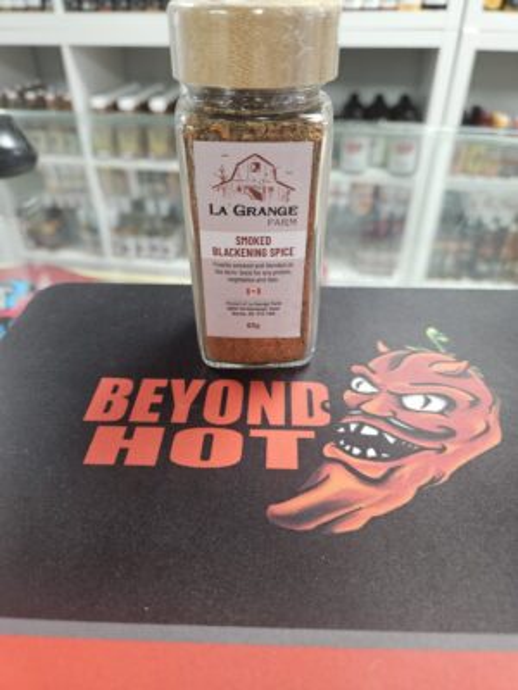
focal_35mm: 23
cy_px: 345
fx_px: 459
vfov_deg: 73.9
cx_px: 259
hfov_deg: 58.9
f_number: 1.8
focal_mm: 5.4
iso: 500
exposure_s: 1/120
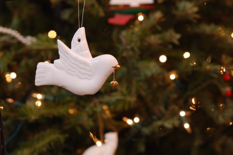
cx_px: 116
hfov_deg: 16.1
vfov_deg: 10.7
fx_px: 825
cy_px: 78
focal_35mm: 128
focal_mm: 85
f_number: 5
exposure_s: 1/60
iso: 400
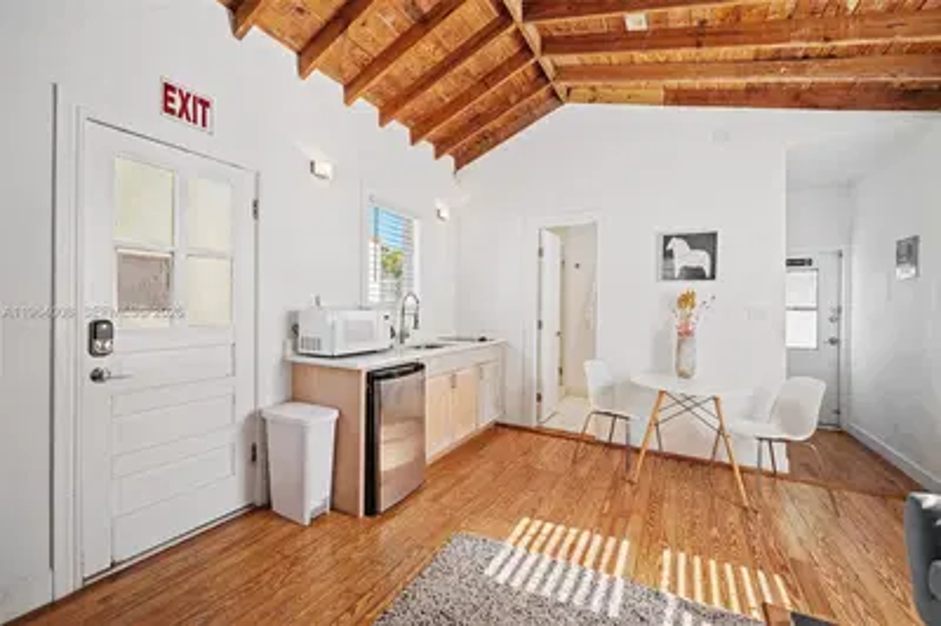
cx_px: 470
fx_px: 366
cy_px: 313
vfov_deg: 81.1
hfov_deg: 104.3
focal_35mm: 14
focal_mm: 14
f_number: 2.8
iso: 100
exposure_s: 1/15
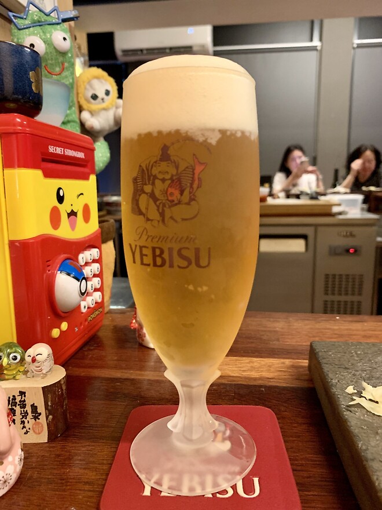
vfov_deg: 67.3
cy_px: 255
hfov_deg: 53.1
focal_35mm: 26
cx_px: 191
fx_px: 383
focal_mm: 4.25
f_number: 1.8
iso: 640
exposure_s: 1/30
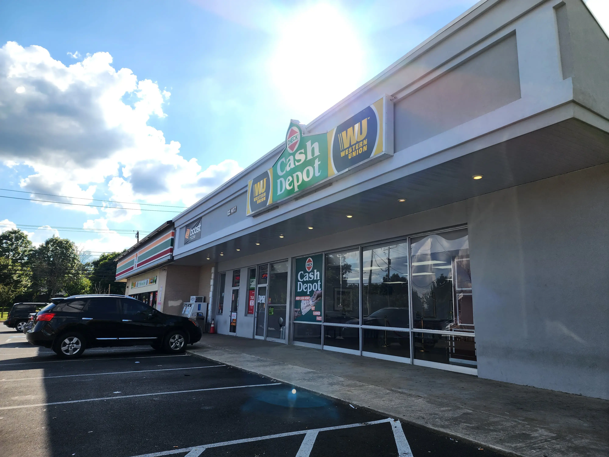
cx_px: 304
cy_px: 228
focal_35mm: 23
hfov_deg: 73.9
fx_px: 405
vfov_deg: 58.9
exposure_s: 1/900
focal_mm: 6.4
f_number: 1.8
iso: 12
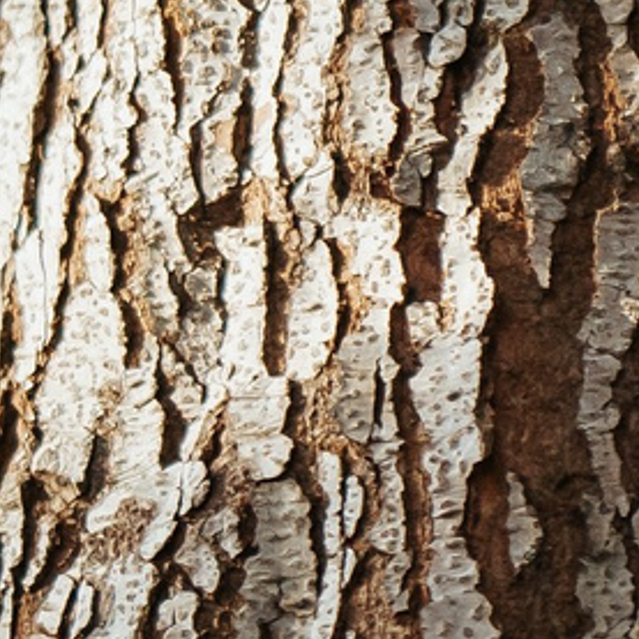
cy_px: 755
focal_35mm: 393
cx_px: 2789
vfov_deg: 4.4
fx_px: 8208
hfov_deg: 4.1
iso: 800
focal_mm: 50
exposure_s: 1/200
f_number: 1.8
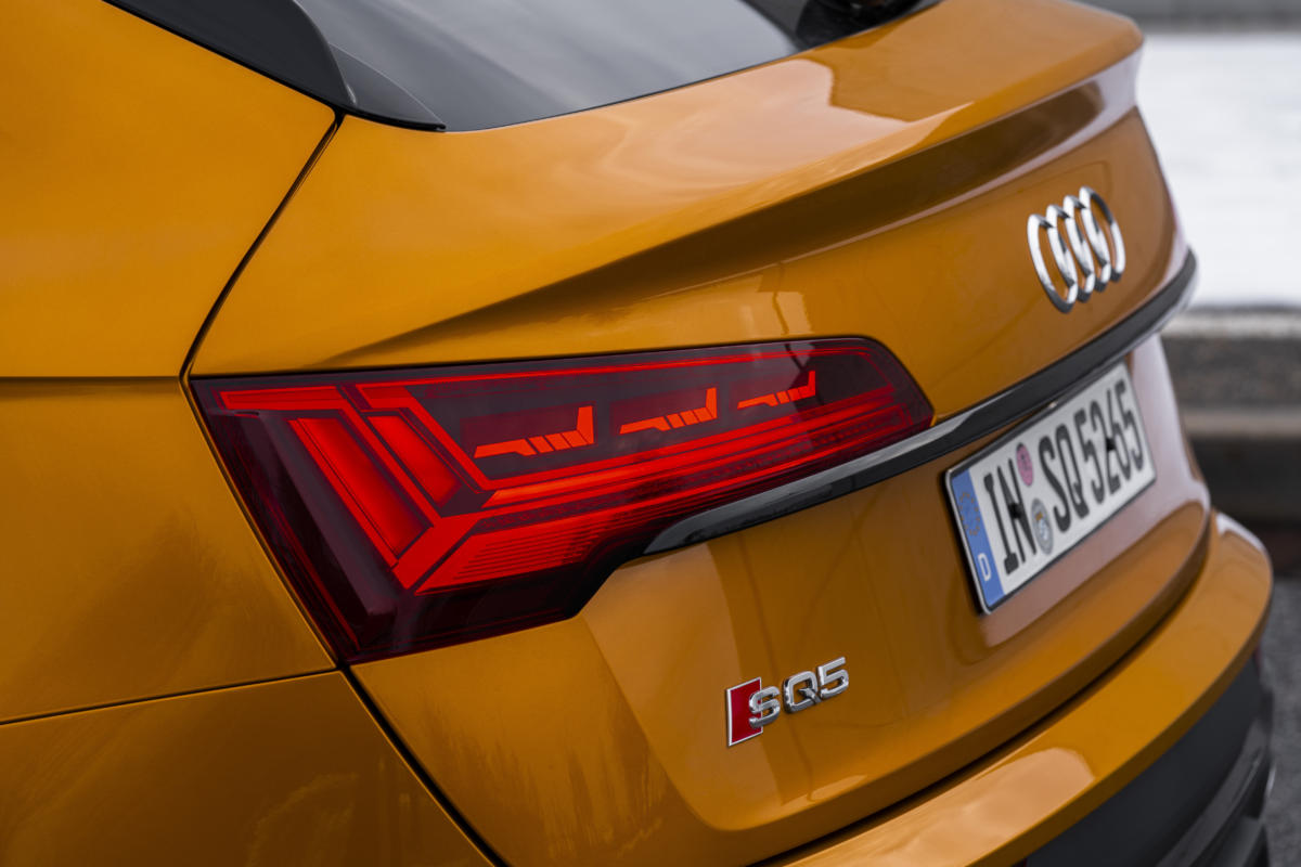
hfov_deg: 15.5
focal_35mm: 132
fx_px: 4770
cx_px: 650
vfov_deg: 10.4
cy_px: 434
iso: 50
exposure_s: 1/80
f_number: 6.3
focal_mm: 132
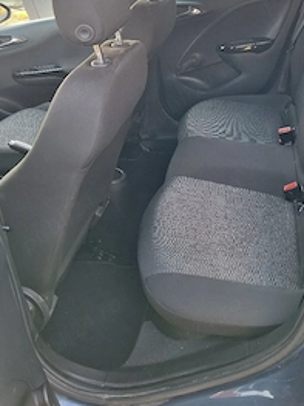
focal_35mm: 35
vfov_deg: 50.9
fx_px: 410
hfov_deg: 39.7
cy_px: 113
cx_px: 222
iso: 80
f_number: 1.8
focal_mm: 5.54
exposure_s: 1/100
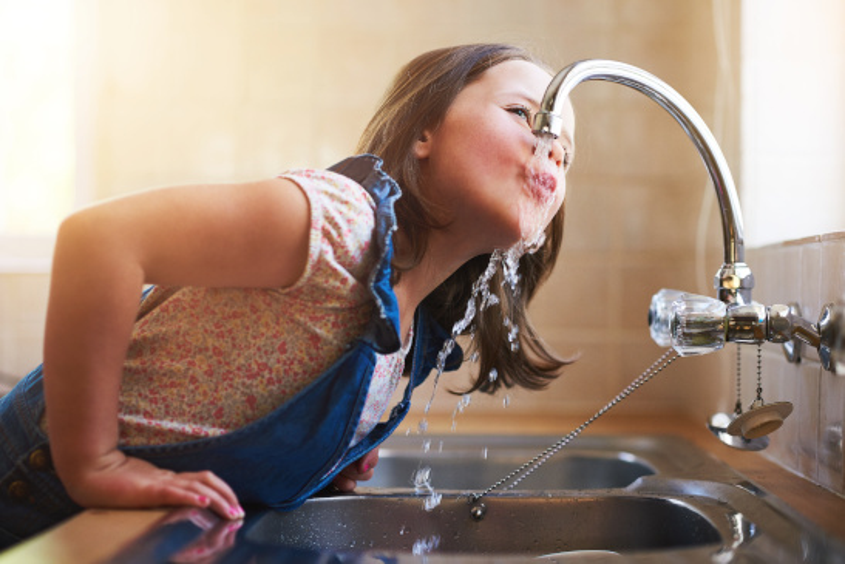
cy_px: 282
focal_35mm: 85
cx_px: 422
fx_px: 1996
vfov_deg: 16.1
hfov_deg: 23.9
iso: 400
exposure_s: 1/250
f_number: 2.5
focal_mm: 85
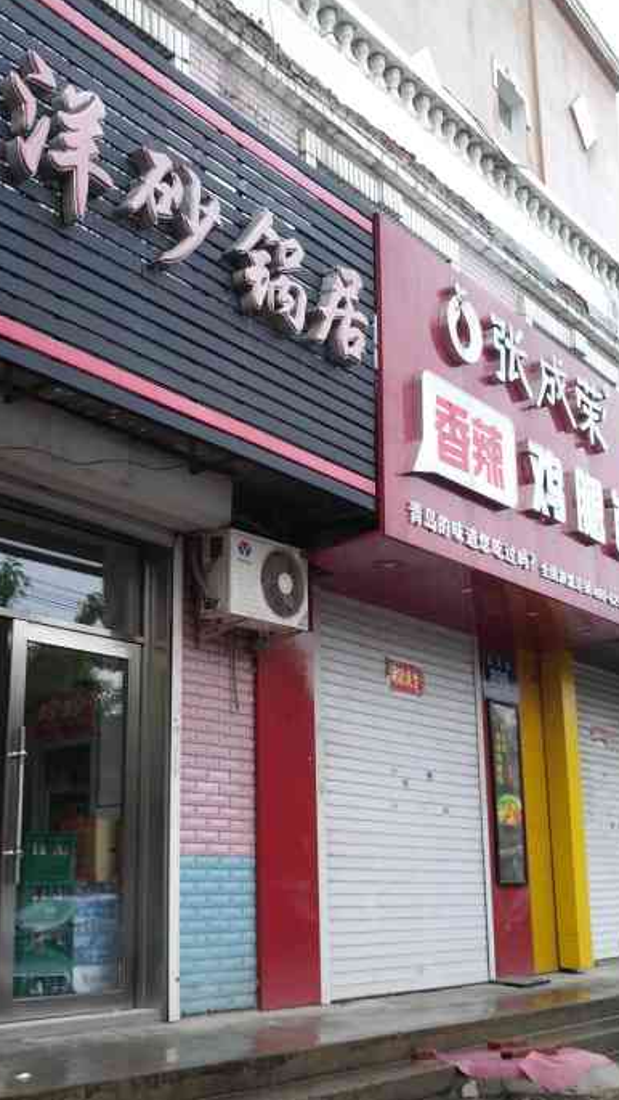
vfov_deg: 50.4
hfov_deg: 29.5
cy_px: 602
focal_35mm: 40
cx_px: 202
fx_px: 1167
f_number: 2
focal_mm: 3.66
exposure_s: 1/250
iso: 100
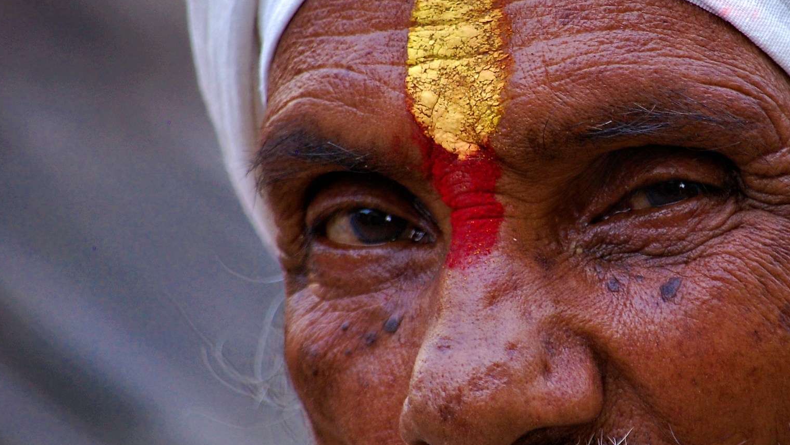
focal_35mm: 671
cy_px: 238
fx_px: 14057
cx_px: 554
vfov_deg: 1.8
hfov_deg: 3.2
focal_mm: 270
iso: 800
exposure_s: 1/400
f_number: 5.6
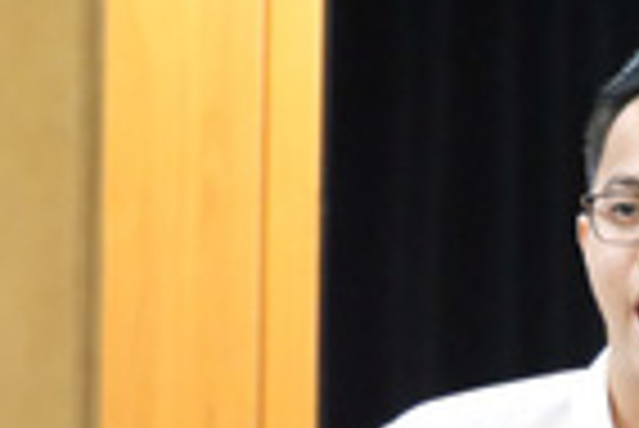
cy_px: 435
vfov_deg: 3.0
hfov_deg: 4.5
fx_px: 8191
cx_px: 621
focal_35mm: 461
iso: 8000
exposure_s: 1/400
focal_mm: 74.4
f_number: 2.8
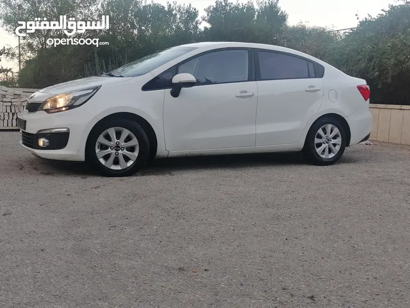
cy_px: 154
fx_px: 486
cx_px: 205
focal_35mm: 41
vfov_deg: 35.1
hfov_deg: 45.8
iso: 50
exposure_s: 1/100
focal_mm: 5.3
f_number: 1.8
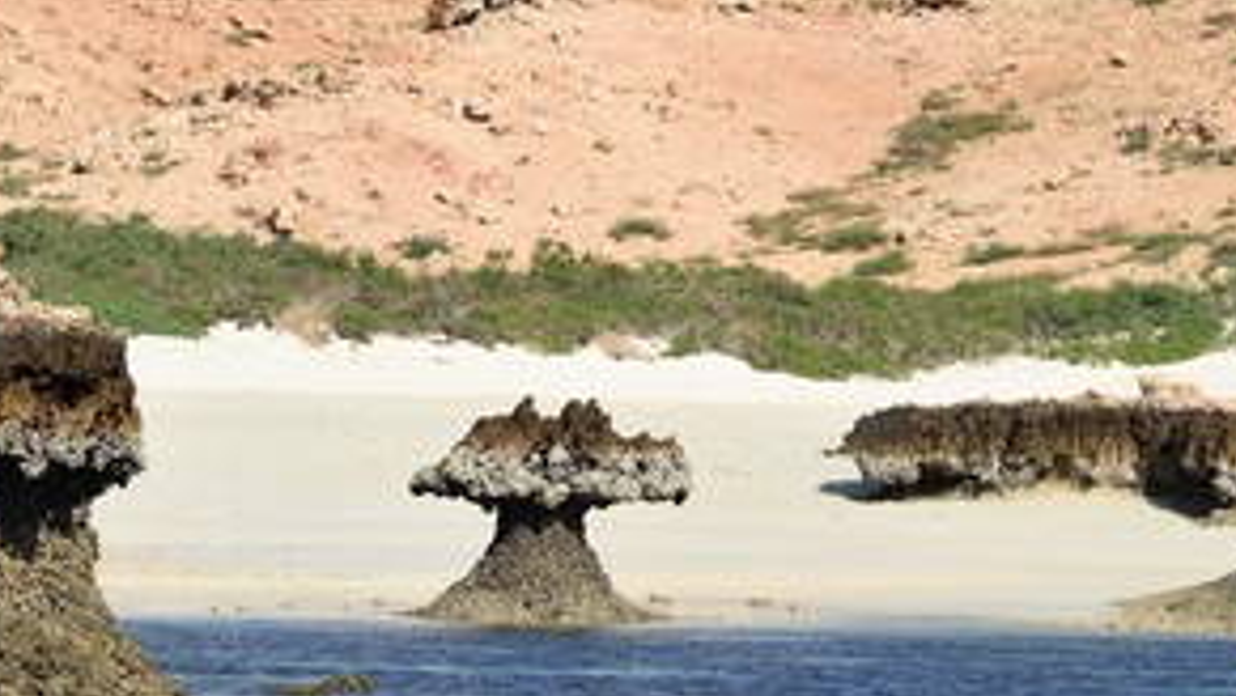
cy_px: 318
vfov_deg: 4.0
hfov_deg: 7.1
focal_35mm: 302
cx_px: 692
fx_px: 9902
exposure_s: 1/500
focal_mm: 200
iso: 200
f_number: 10
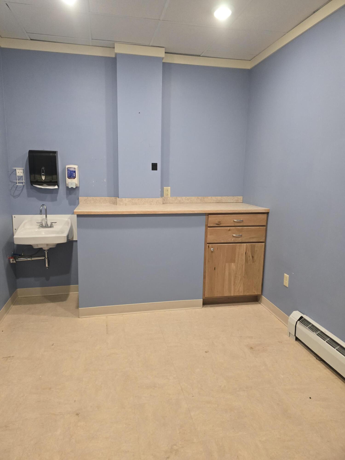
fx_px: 306
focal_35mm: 23
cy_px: 230
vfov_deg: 73.9
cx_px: 172
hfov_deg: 58.9
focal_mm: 6.3
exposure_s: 1/120
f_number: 1.7
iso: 400
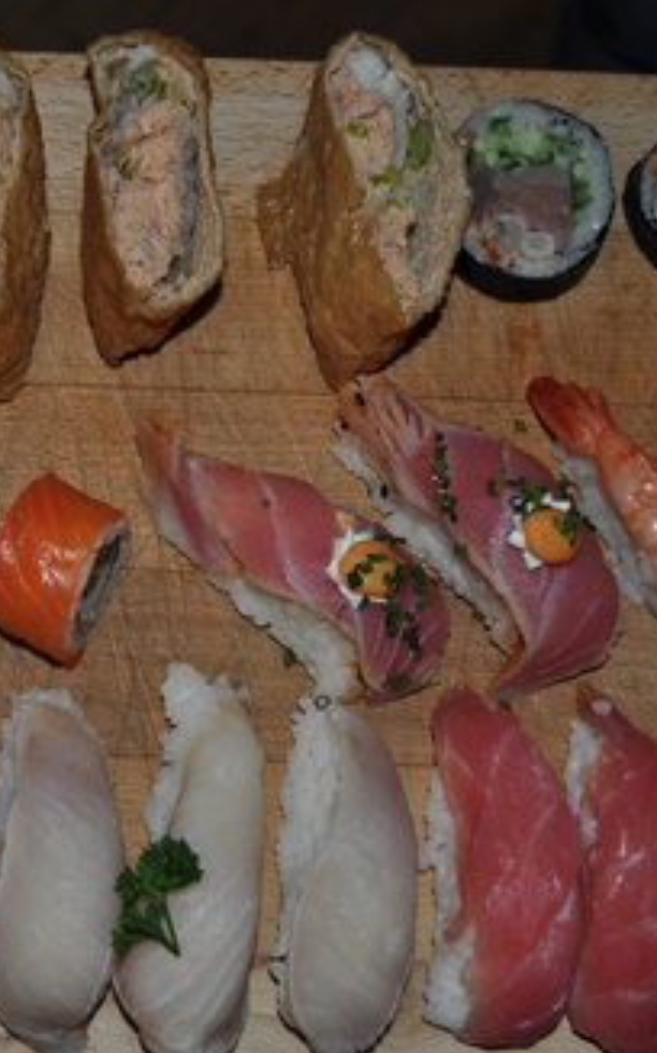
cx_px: 68
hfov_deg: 18.3
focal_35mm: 70
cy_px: 528
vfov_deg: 29.4
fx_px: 2008
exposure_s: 1/60
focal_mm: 30
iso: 250
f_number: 4.2
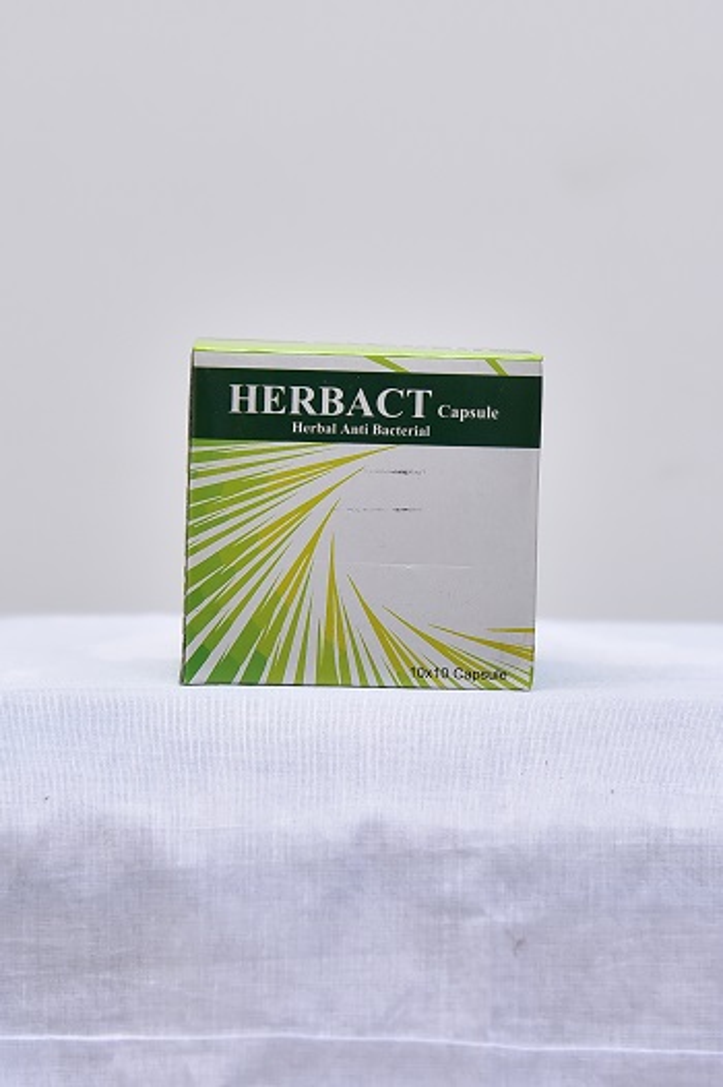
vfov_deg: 34.5
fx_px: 1749
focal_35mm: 58
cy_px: 544
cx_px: 362
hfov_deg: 23.4
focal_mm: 58
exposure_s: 1/125
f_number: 4
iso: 1250
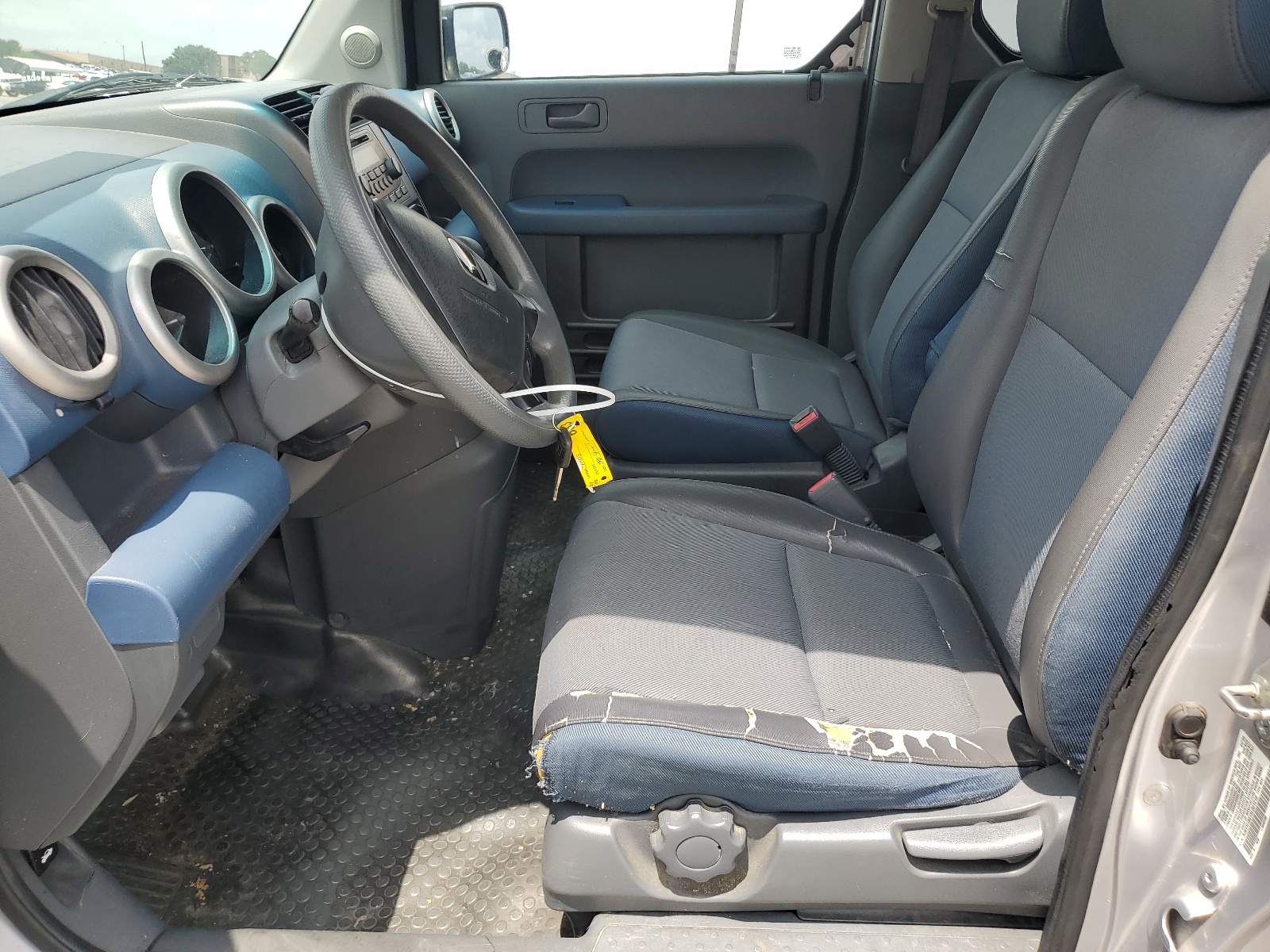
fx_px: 954
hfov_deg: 67.3
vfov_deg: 53.1
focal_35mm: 26
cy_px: 476
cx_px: 635
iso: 50
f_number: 1.5
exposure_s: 1/1111
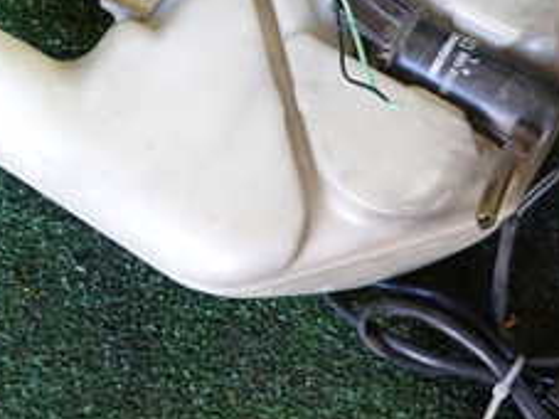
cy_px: 15
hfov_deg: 29.0
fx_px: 1065
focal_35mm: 66
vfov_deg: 21.6
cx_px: 150
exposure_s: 1/30
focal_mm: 4.5
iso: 200
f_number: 2
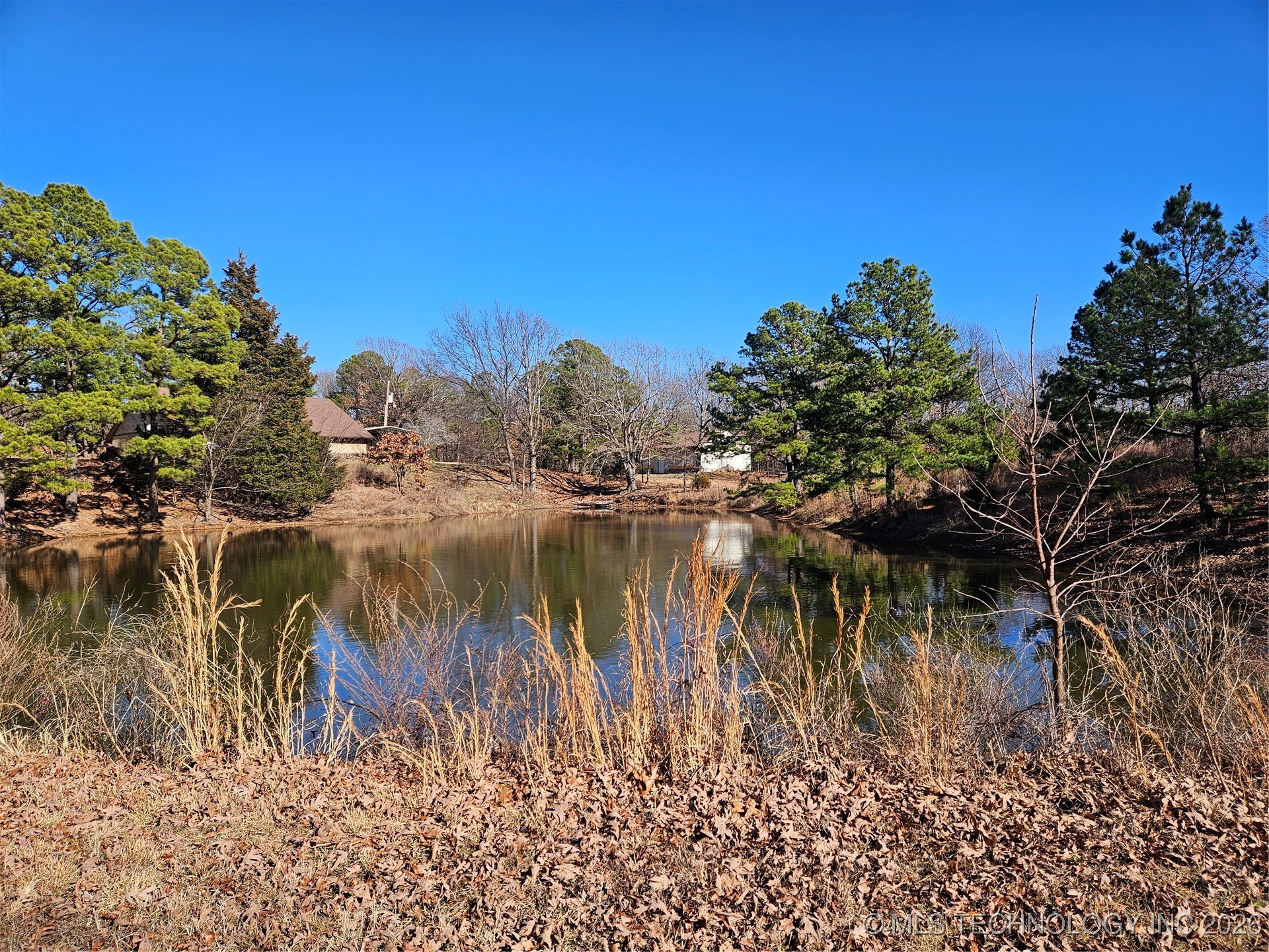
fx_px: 843
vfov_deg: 58.9
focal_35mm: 23
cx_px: 634
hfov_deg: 73.9
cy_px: 476
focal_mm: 5.4
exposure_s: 1/1484
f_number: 1.8
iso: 25
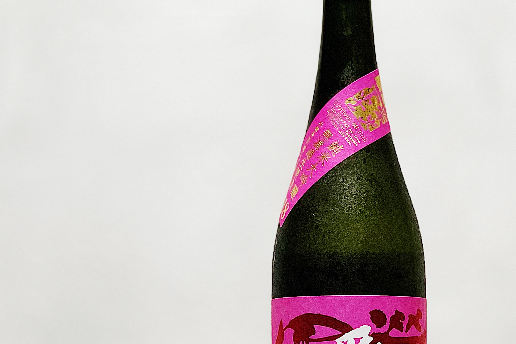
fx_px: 1419
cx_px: 348
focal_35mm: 99
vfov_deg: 13.8
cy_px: 249
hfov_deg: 20.5
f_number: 2.4
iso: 125
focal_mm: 6
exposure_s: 1/72
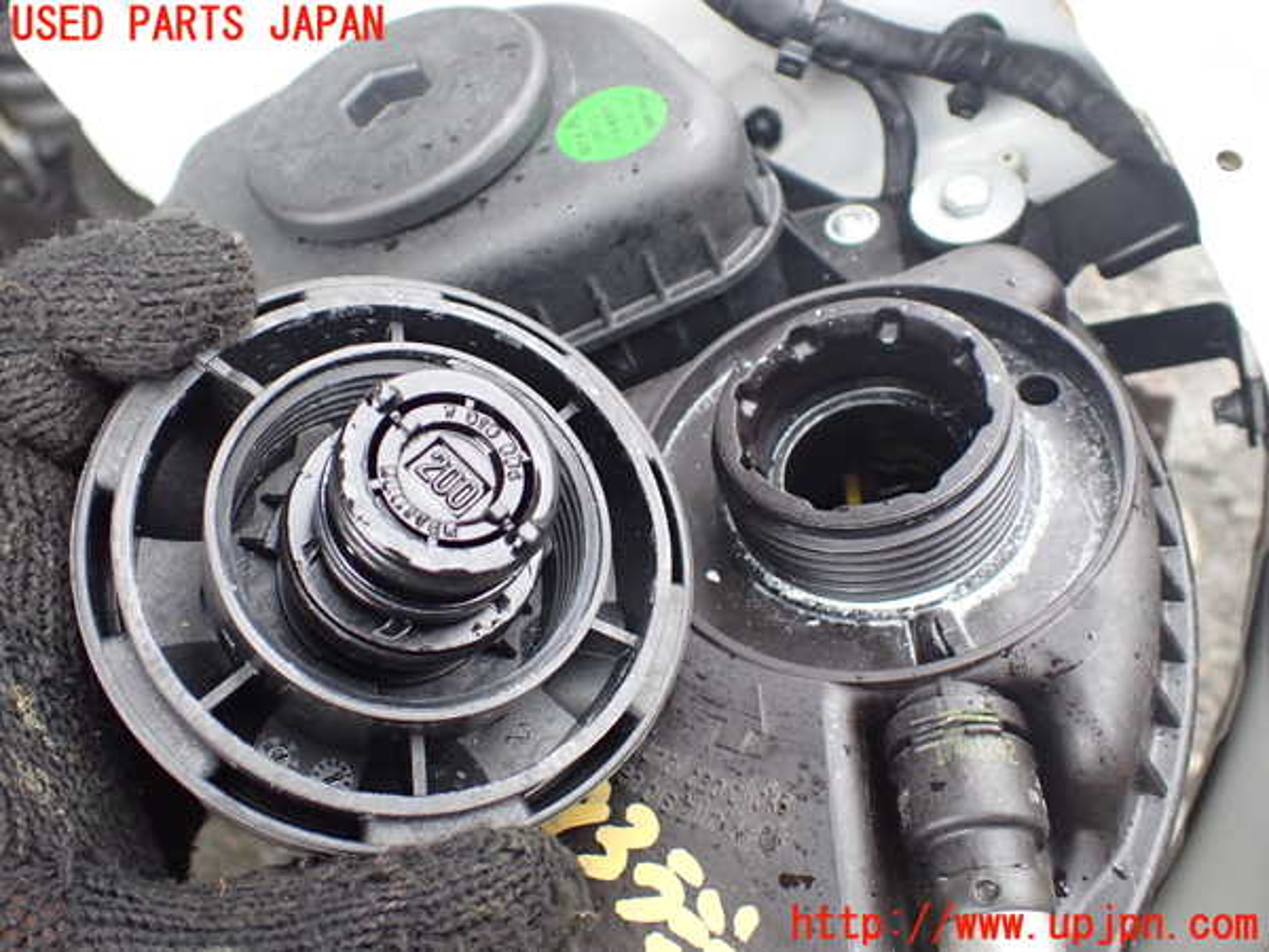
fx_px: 1100
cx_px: 634
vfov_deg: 46.8
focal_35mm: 30
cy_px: 476
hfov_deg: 60.0
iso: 500
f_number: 2.3
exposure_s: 1/125
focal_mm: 5.4
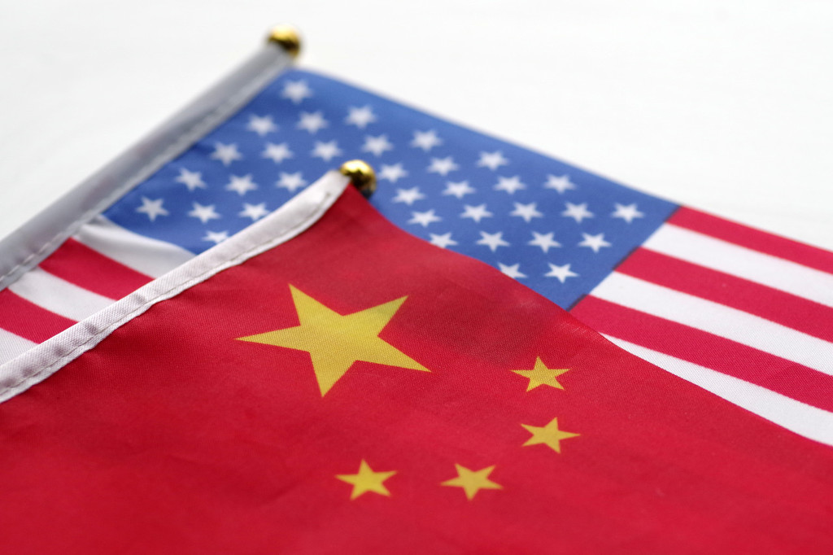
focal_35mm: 153
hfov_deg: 13.4
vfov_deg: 9.0
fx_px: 3539
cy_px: 278
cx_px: 416
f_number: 4.5
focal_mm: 100
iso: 800
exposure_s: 1/125
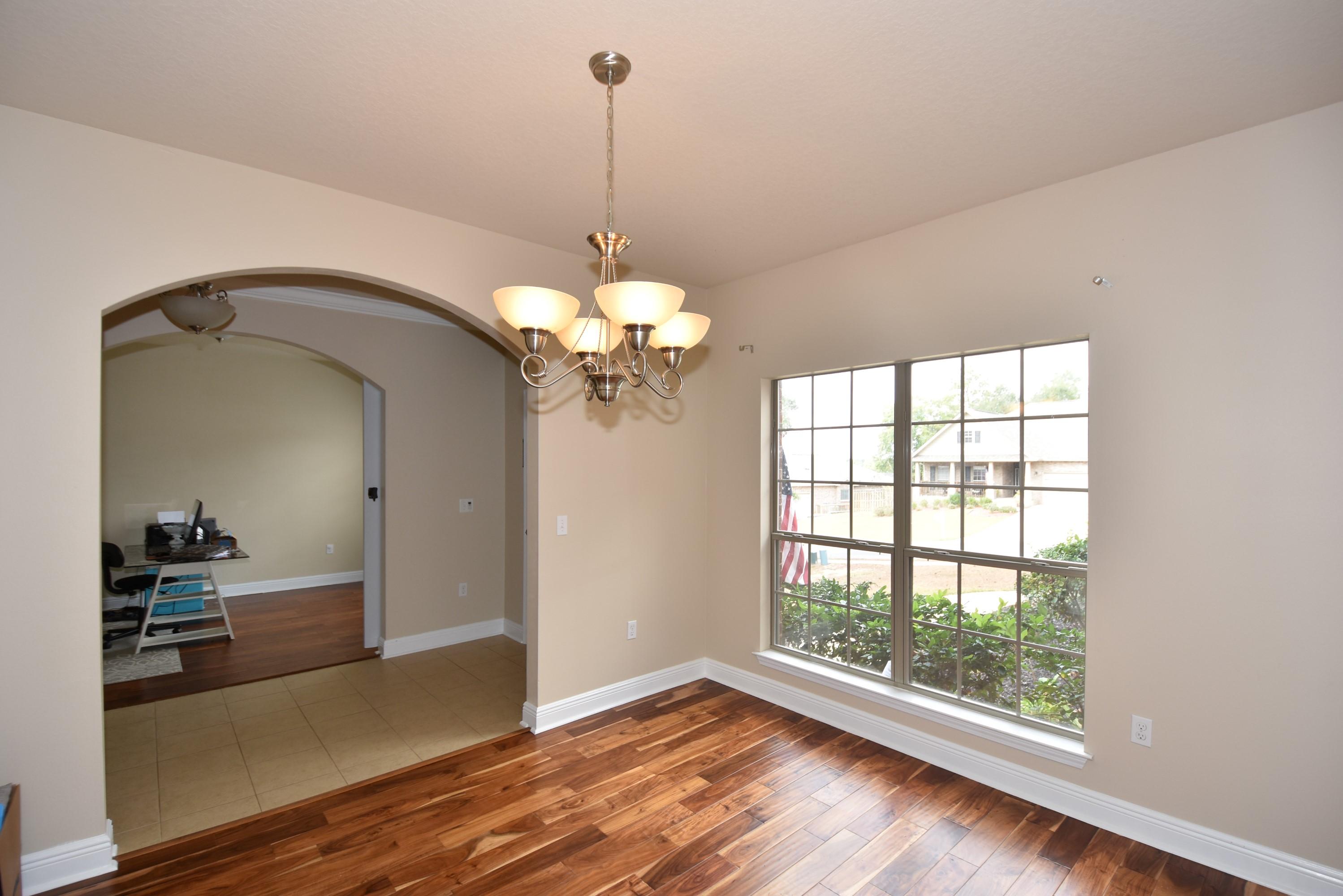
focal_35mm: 15
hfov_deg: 100.4
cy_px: 448
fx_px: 560
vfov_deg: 77.4
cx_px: 672
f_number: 4.5
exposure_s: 1/80
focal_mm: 10
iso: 200
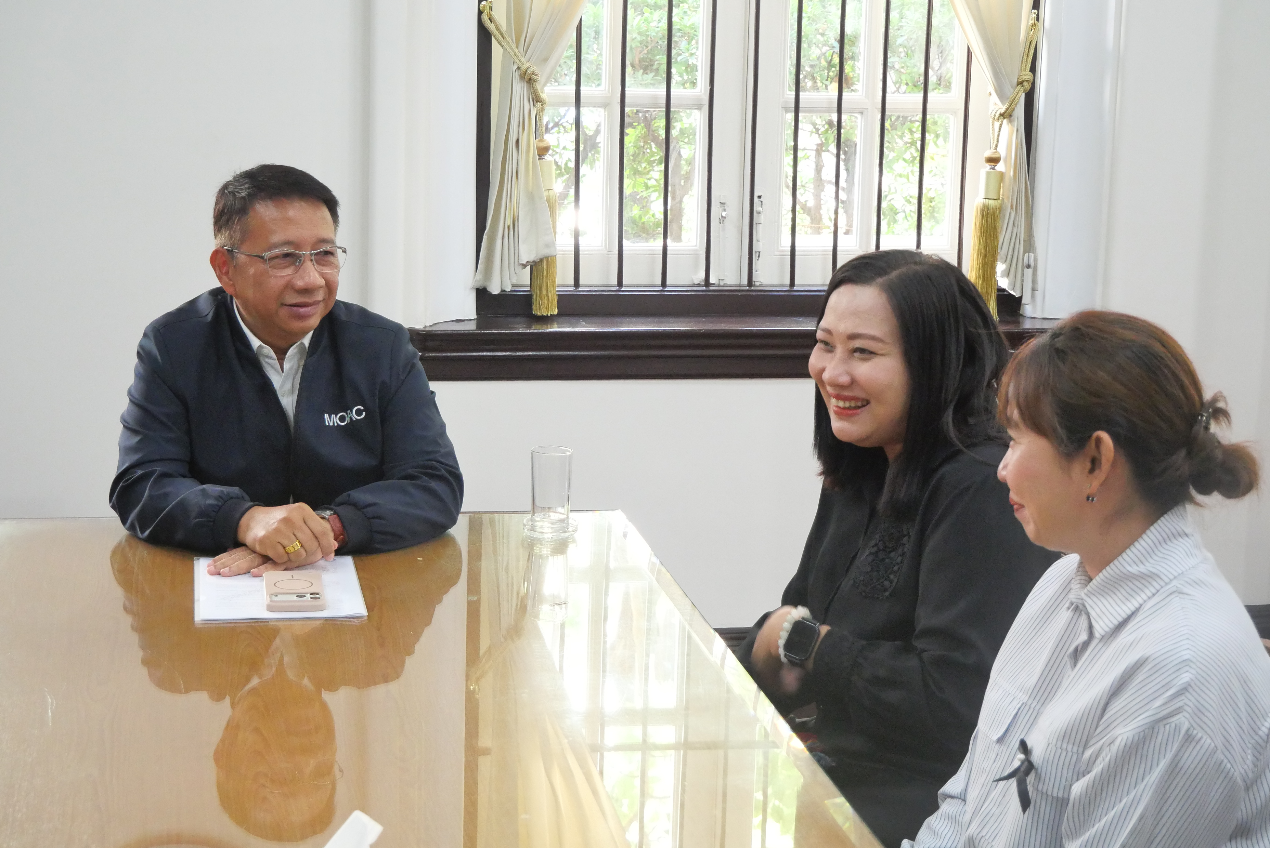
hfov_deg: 32.4
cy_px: 424
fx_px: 2189
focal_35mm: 62
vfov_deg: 21.9
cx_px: 635
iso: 3200
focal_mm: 30
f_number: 4.9
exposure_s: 1/60
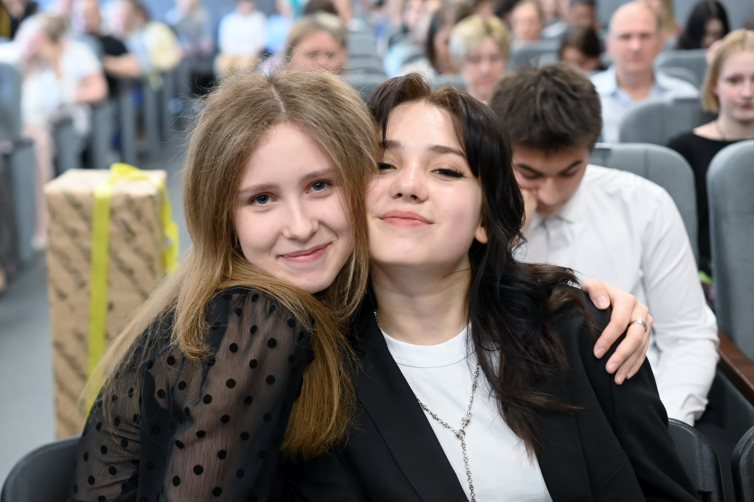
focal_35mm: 50
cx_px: 377
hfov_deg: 39.6
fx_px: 1047
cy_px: 251
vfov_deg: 27.0
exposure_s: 1/200
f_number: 3.2
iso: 2800
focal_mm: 50
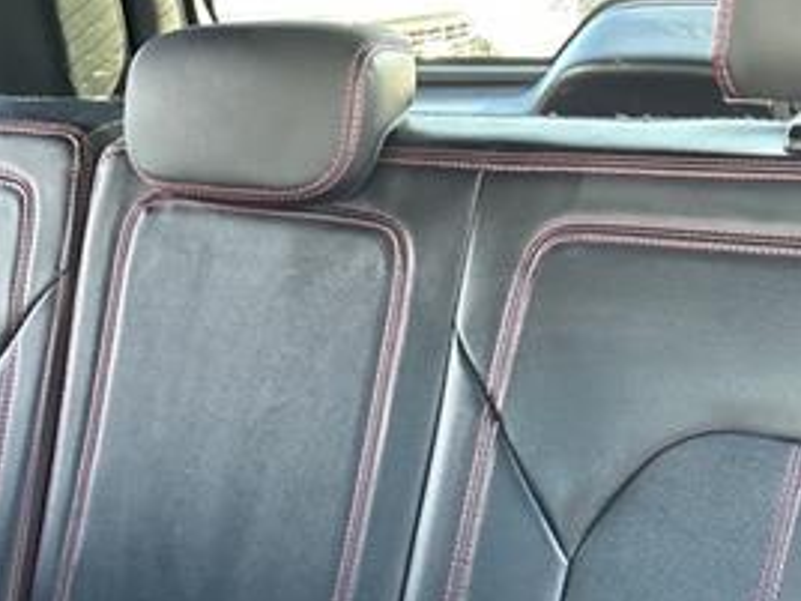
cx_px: 329
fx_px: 1435
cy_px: 661
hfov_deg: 31.1
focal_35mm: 62
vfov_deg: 22.3
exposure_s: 1/58
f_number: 1.5
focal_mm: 5.7
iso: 500
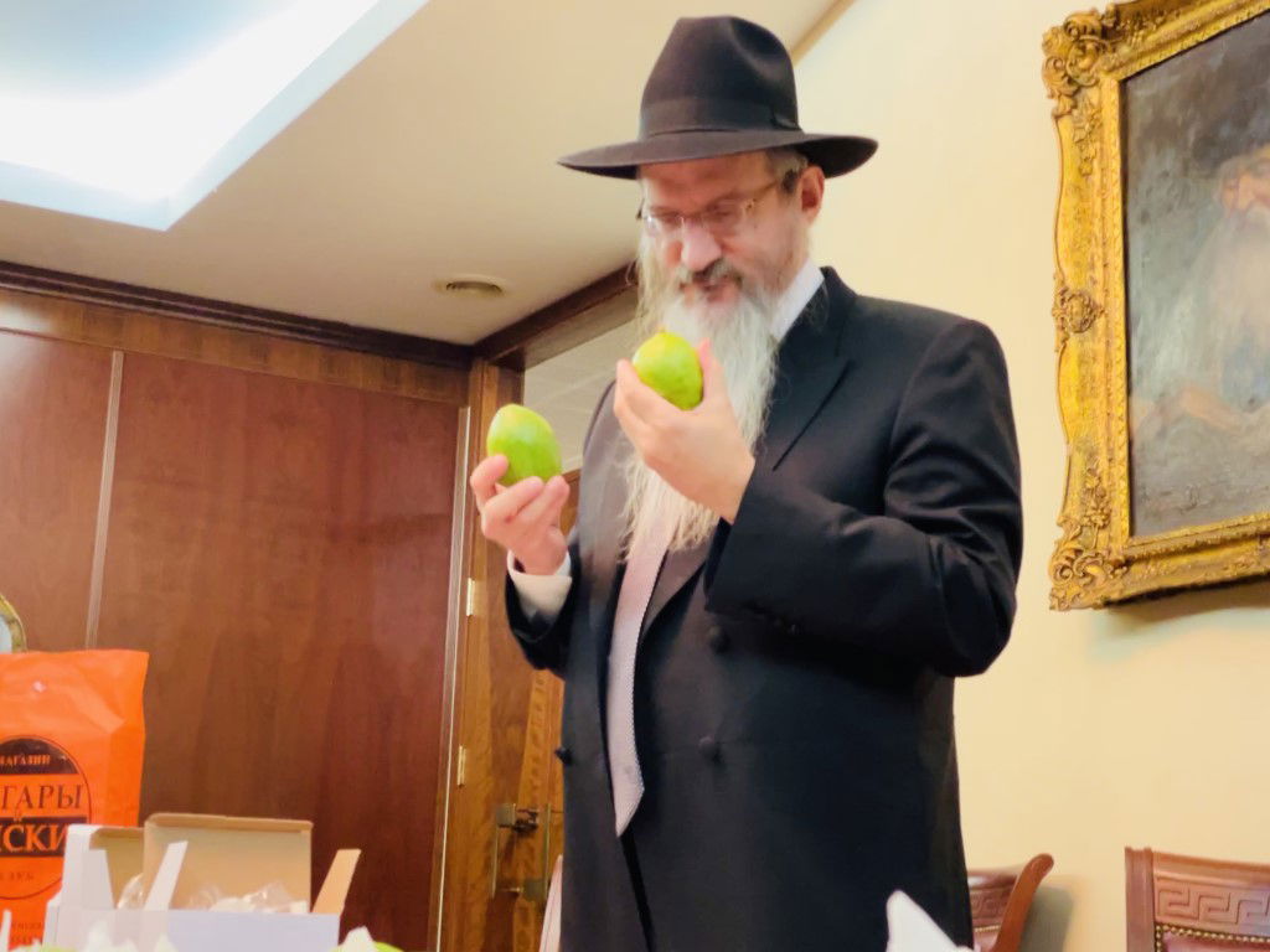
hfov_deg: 36.8
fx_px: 1908
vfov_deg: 28.0
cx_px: 635
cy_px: 476
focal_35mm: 52
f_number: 2
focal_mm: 6
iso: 320
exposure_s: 1/50
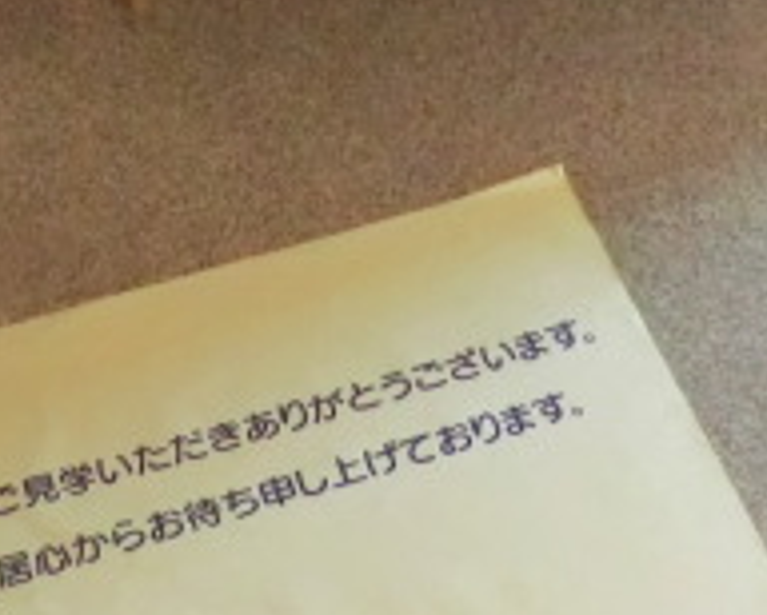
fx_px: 1772
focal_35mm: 78
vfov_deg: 19.7
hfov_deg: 24.4
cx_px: 304
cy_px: 232
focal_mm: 4.3
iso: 800
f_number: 3.2
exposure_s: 1/30
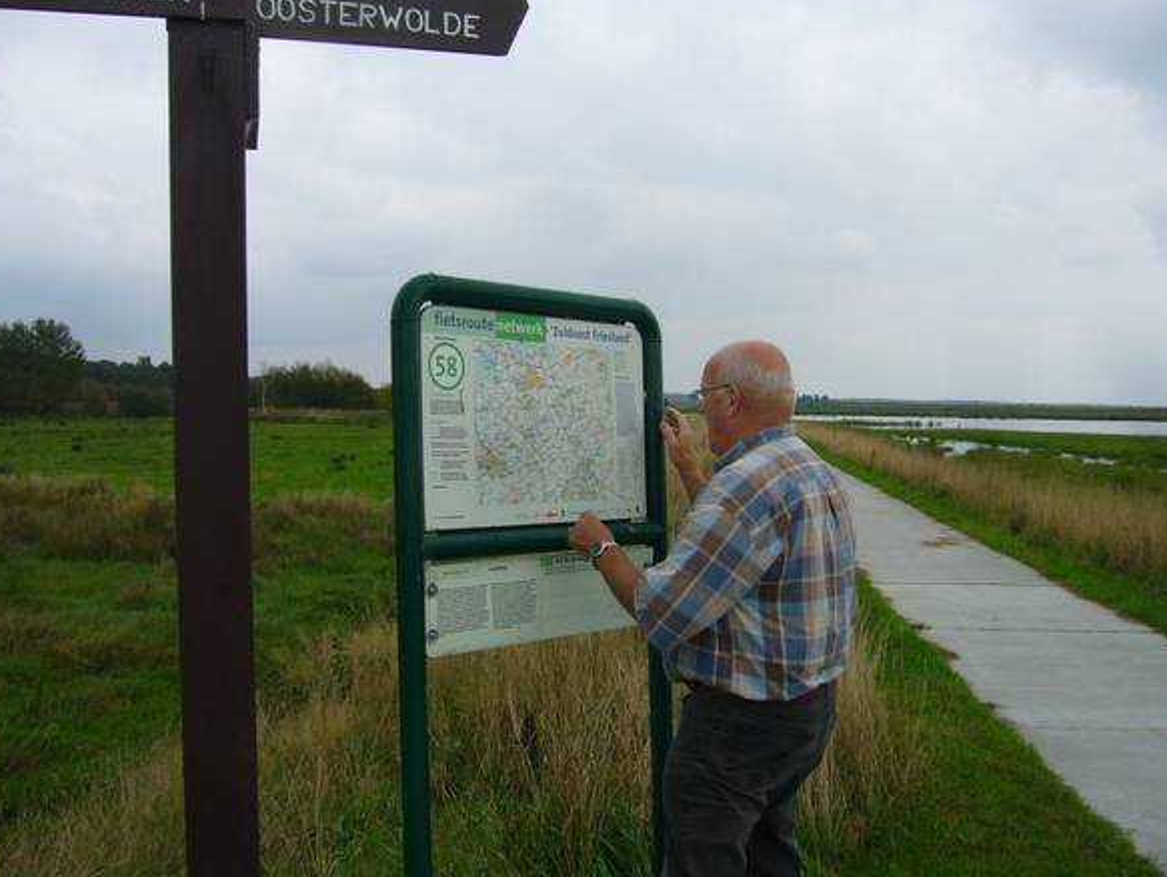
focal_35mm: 36
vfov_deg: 39.7
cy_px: 430
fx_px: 1214
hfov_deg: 51.3
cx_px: 576
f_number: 5.6
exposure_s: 1/400
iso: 100
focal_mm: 5.8
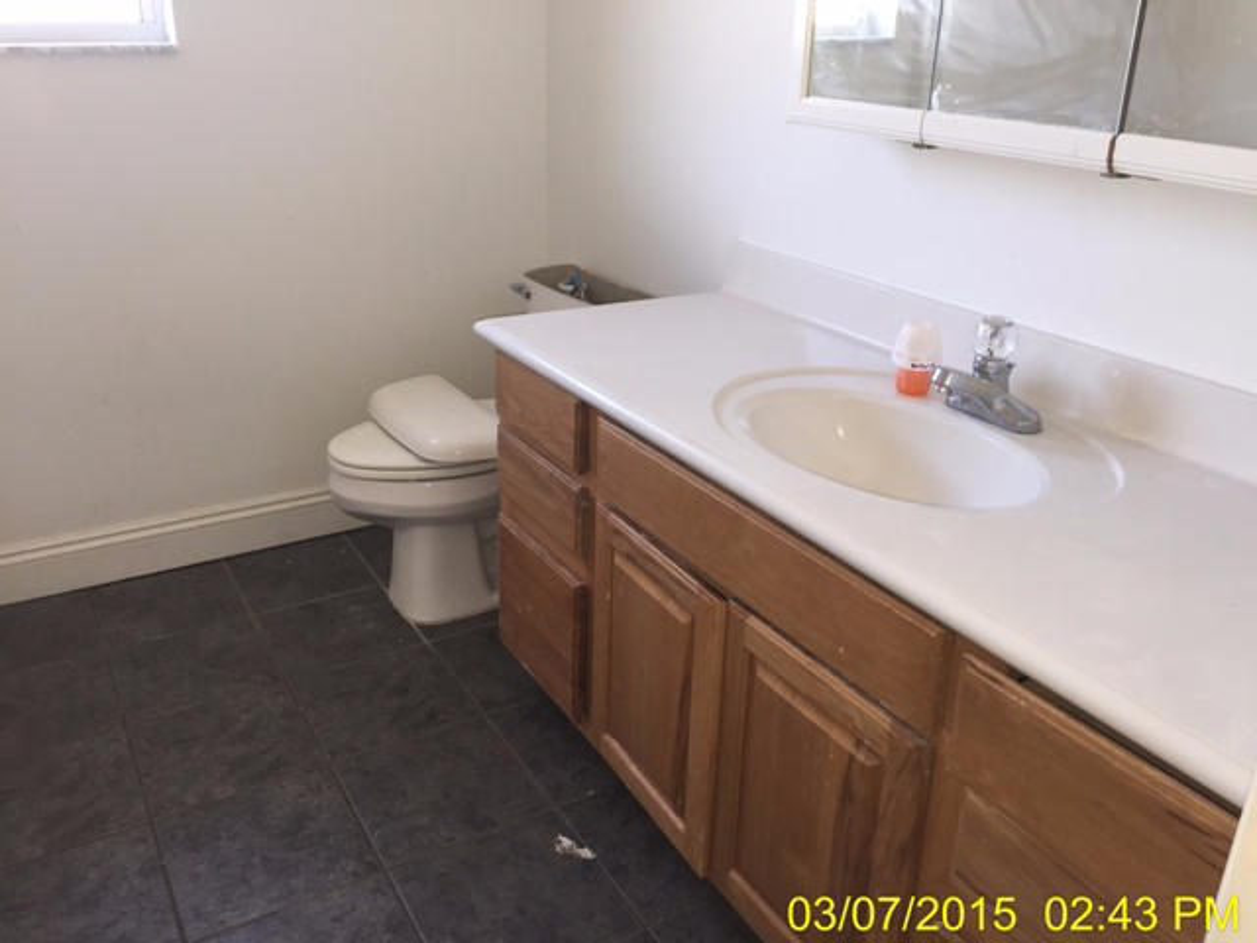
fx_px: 1053
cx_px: 628
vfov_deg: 48.2
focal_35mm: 29
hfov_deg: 61.7
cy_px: 472
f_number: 2.2
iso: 64
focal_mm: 4.15
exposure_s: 1/30
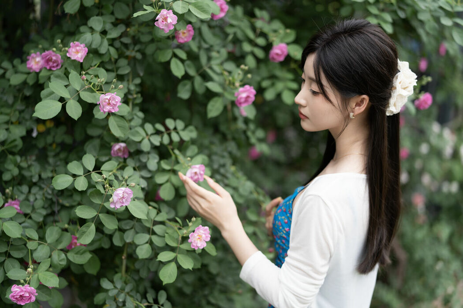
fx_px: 643
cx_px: 232
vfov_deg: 27.0
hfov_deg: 39.6
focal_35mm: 50
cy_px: 154
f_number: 1.4
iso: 100
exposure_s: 1/640
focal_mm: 50
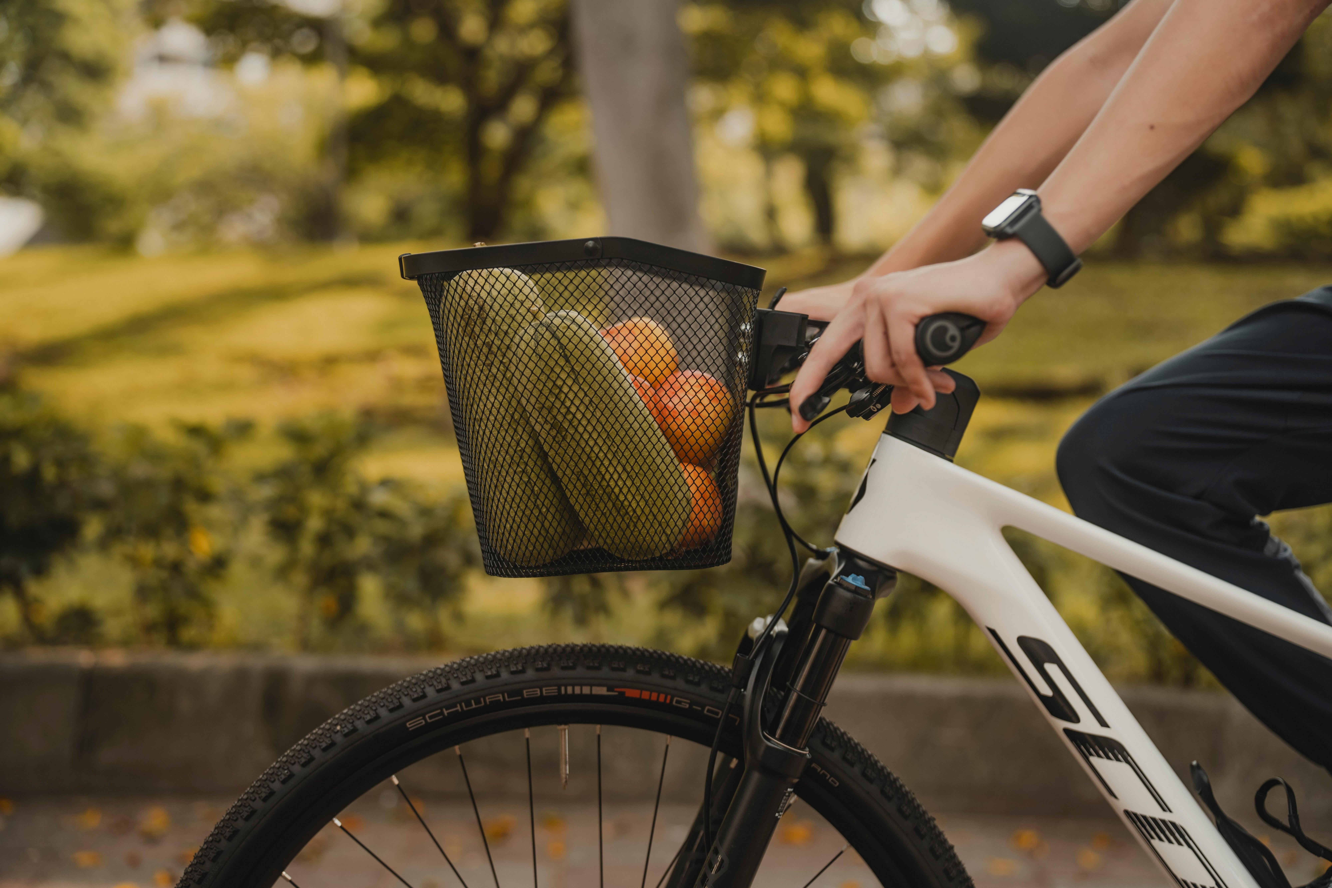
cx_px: 666
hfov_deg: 40.3
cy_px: 444
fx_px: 1813
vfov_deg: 27.5
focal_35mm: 49
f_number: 2.2
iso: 200
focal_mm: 49
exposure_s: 1/200
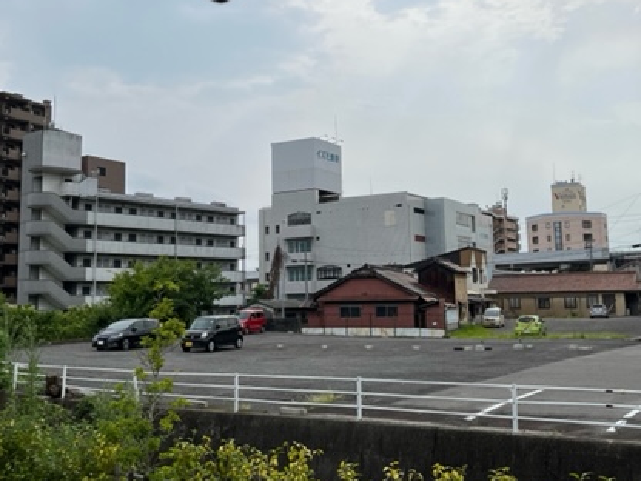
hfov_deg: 46.8
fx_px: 741
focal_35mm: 40
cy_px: 205
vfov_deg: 35.9
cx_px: 320
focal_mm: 5.1
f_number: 1.6
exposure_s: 1/5556
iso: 50
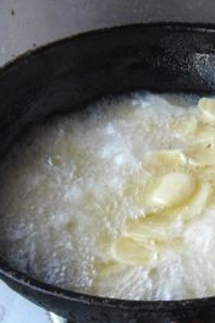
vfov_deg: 31.4
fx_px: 573
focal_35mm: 64
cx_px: 194
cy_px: 136
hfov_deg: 20.8
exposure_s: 1/22
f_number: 3.4
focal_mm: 5.1
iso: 400
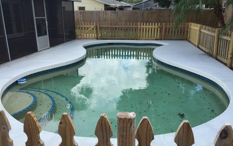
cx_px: 117
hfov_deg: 61.2
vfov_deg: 40.6
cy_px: 81
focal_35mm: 31
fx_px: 197
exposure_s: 1/1163
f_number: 2.2
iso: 32
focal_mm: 4.15
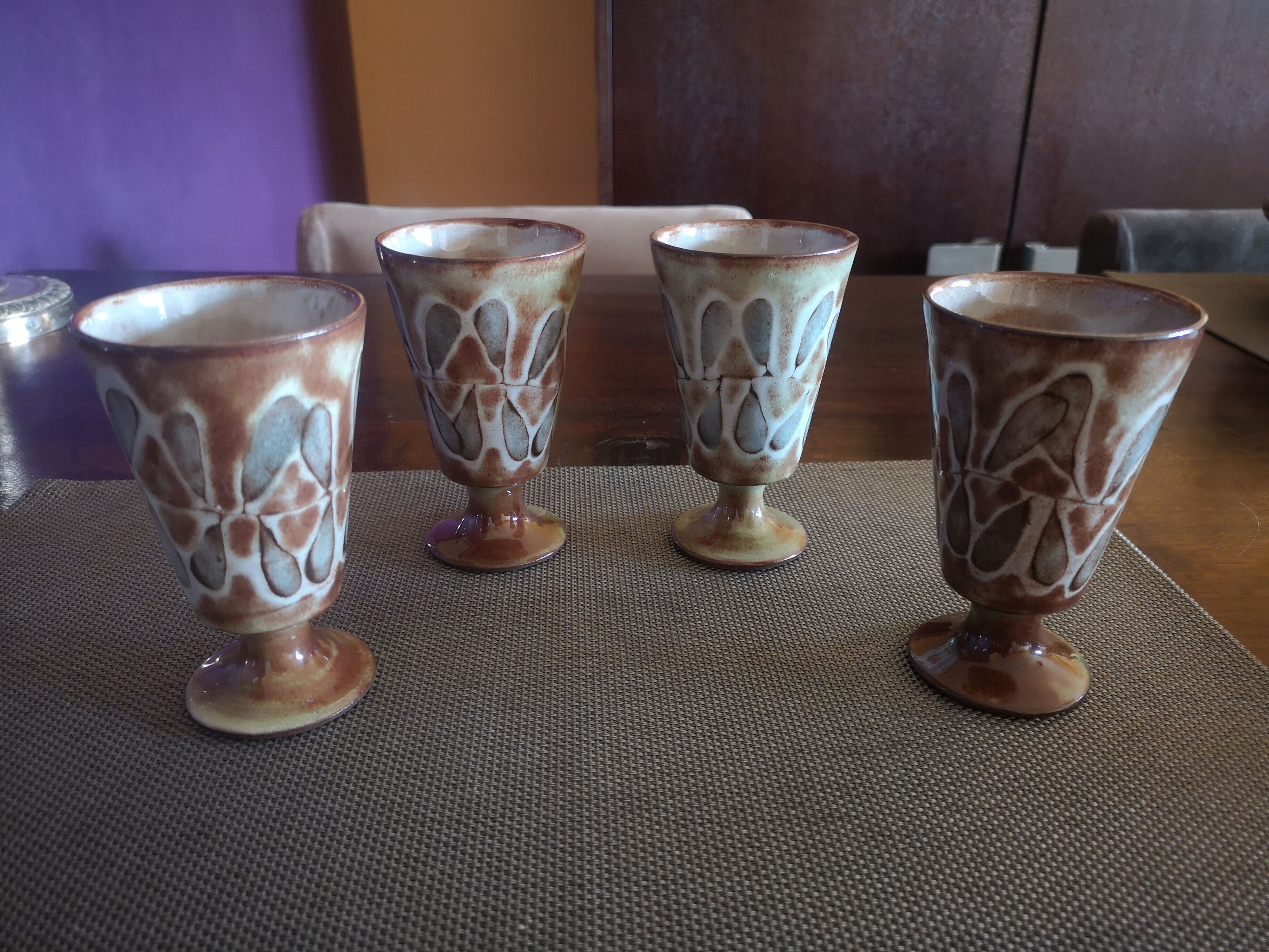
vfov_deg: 51.4
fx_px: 990
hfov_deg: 65.3
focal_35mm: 27
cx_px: 634
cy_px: 476
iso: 400
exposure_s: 1/25
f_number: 1.8
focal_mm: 5.58
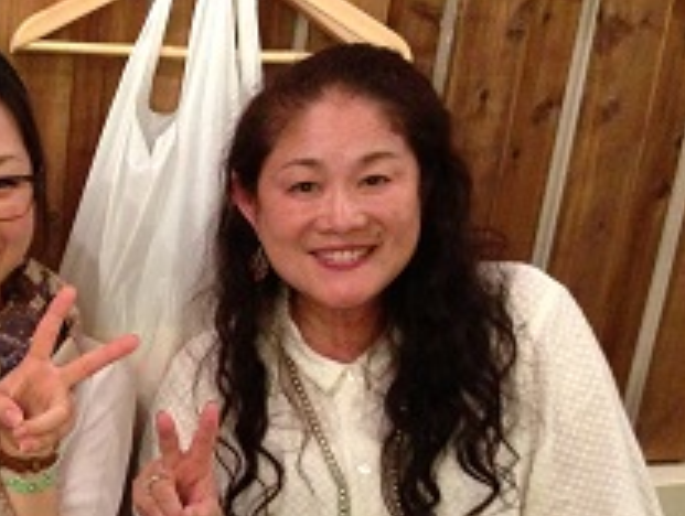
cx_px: -63
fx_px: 1546
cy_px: 513
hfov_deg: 23.5
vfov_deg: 18.5
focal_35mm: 78
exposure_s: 1/15
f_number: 2.4
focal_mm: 4.13
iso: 400
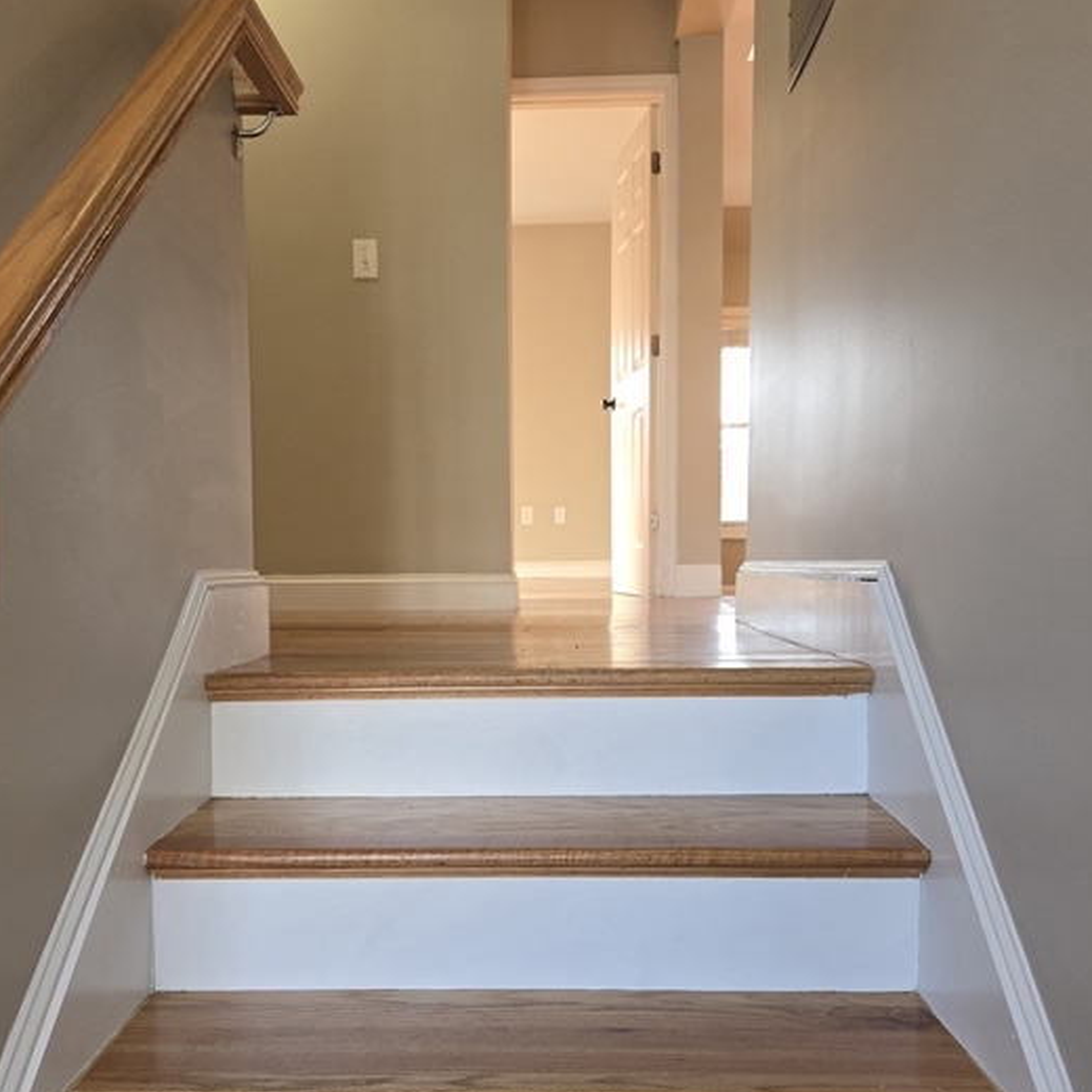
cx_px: 517
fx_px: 1071
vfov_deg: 53.8
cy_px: 632
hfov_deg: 54.0
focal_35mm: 30
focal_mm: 5.4
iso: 40
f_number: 1.8
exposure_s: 1/60.2
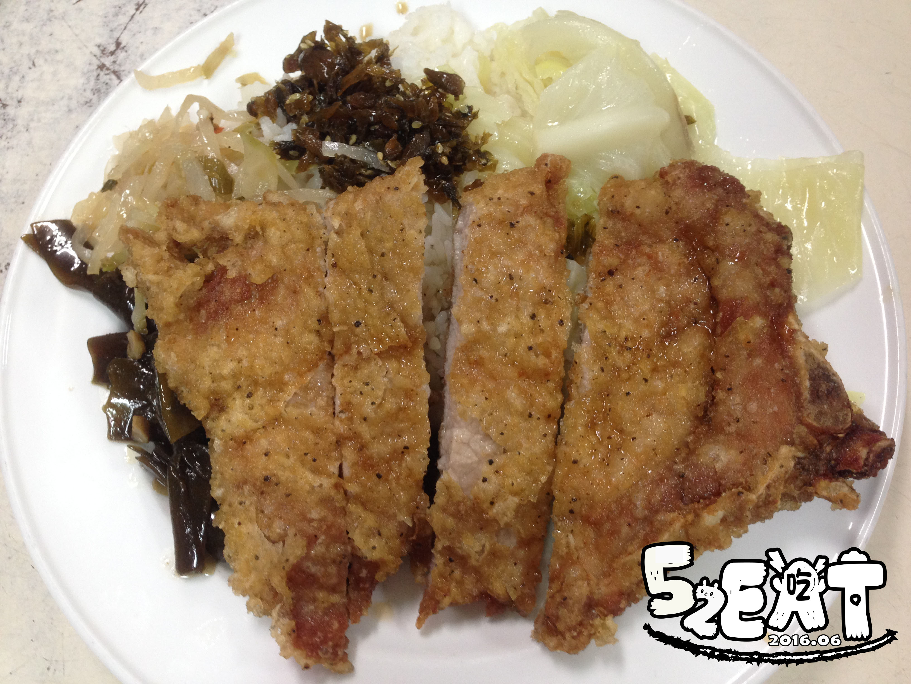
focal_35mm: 33
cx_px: 456
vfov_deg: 42.9
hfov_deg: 55.4
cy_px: 342
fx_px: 868
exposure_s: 1/20
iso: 125
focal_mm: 4.12
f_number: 2.4
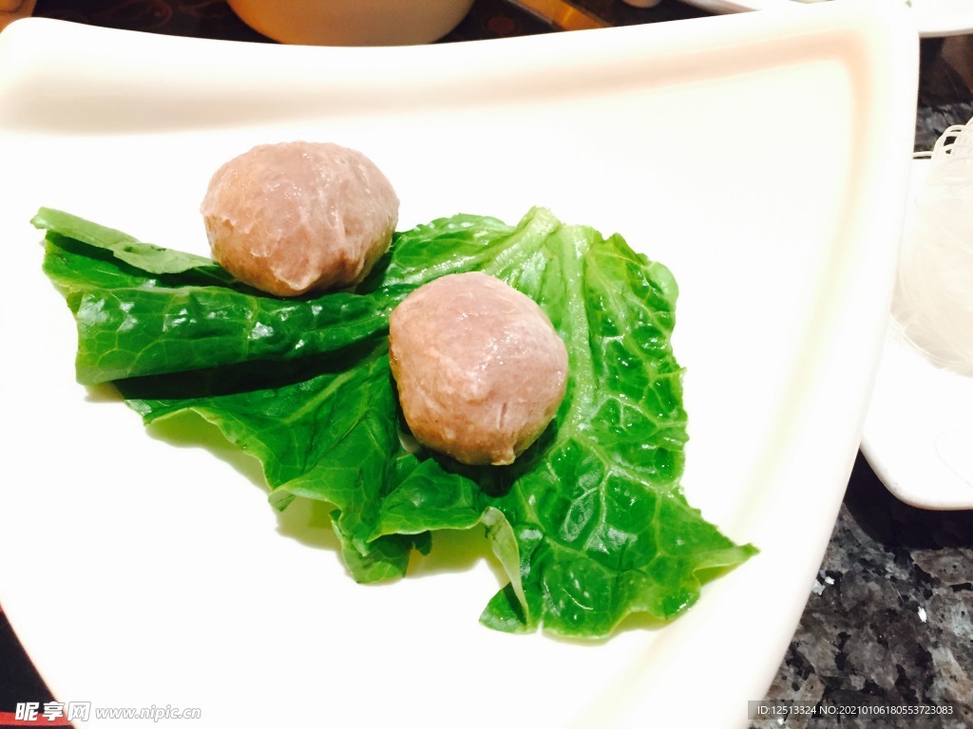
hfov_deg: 61.7
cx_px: 486
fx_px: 815
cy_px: 364
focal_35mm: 29
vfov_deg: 48.2
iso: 250
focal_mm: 4.15
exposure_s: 1/33
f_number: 2.2
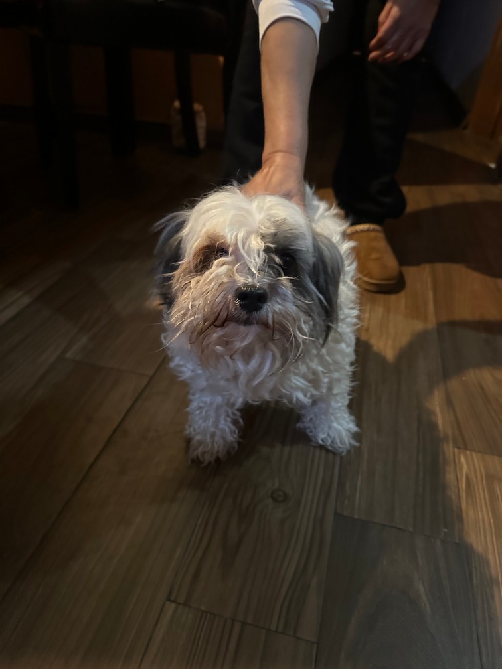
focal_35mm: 24
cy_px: 334
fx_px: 464
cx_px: 251
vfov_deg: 71.6
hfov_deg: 56.8
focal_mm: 6.86
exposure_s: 1/30
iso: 1600
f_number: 1.78
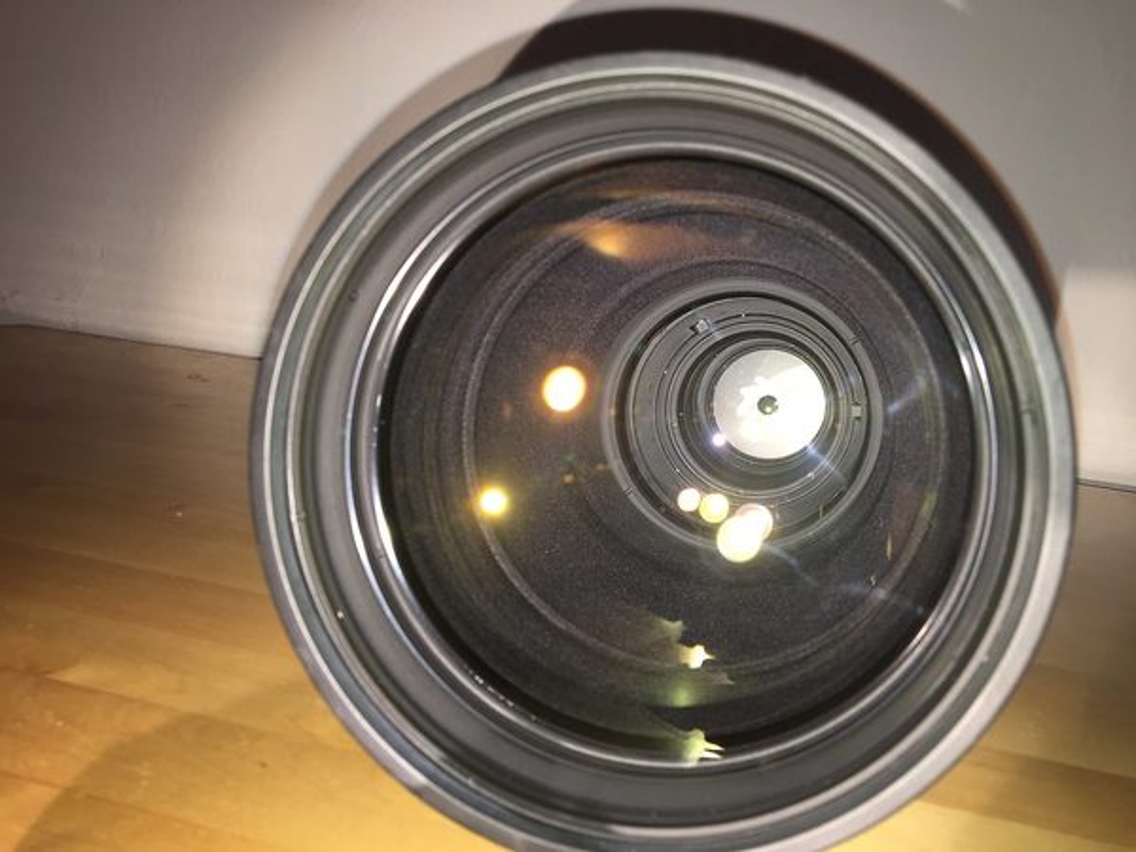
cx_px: 568
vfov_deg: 48.2
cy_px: 426
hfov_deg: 61.7
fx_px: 952
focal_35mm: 29
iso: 40
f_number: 2.2
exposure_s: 1/33
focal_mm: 4.15
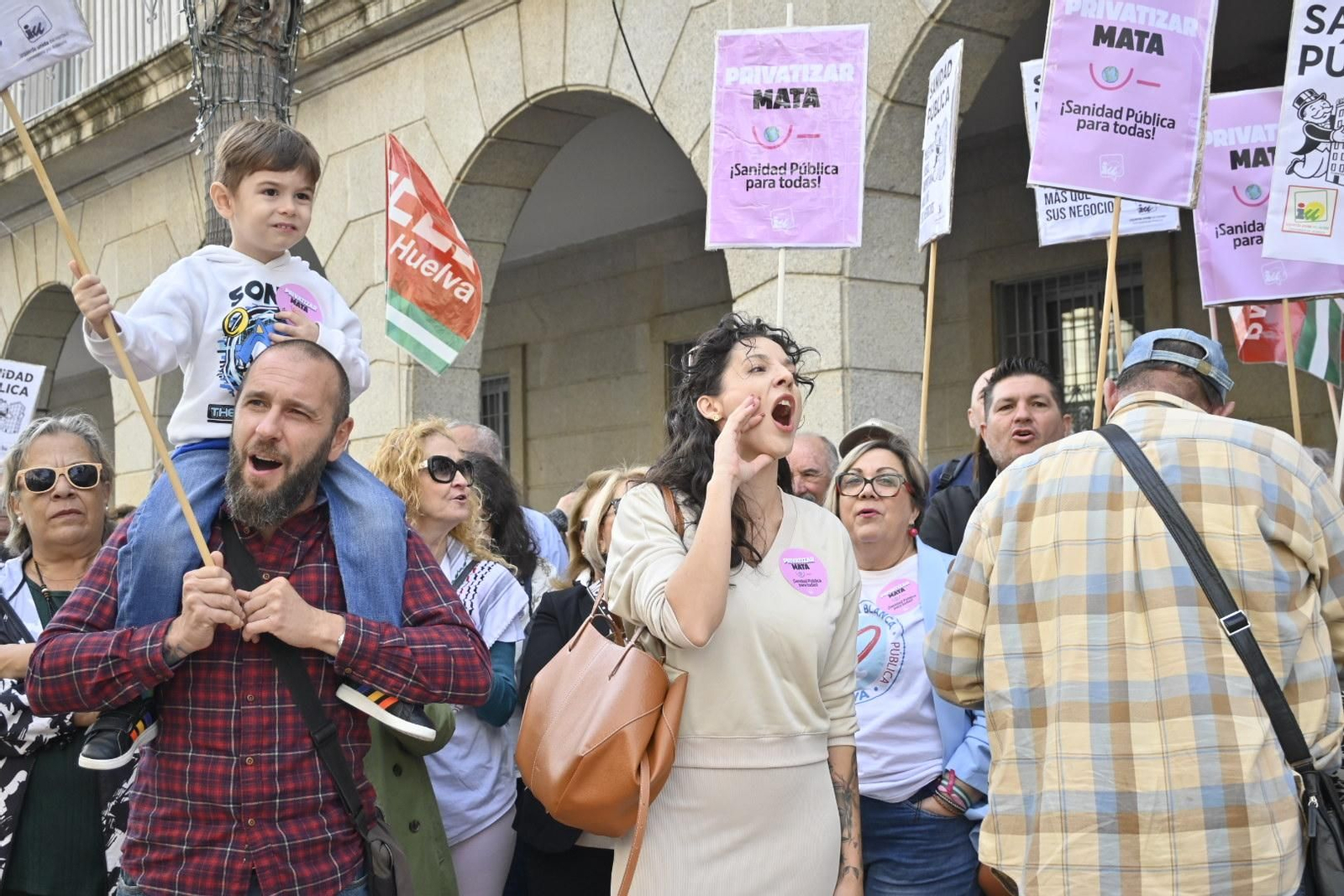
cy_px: 448
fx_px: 1764
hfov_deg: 41.7
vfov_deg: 28.5
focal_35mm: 47
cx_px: 672
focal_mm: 31.5
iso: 400
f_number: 5
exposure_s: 1/400
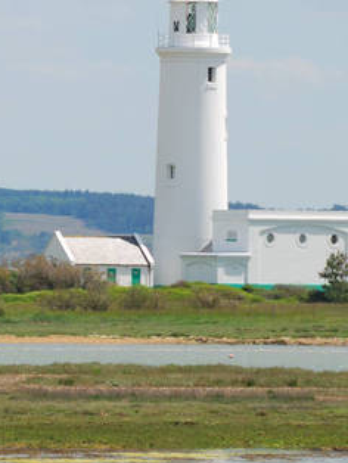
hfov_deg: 2.3
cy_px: 203
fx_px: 8607
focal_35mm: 643
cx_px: -21
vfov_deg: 3.1
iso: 100
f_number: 7.1
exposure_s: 1/320
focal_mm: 200
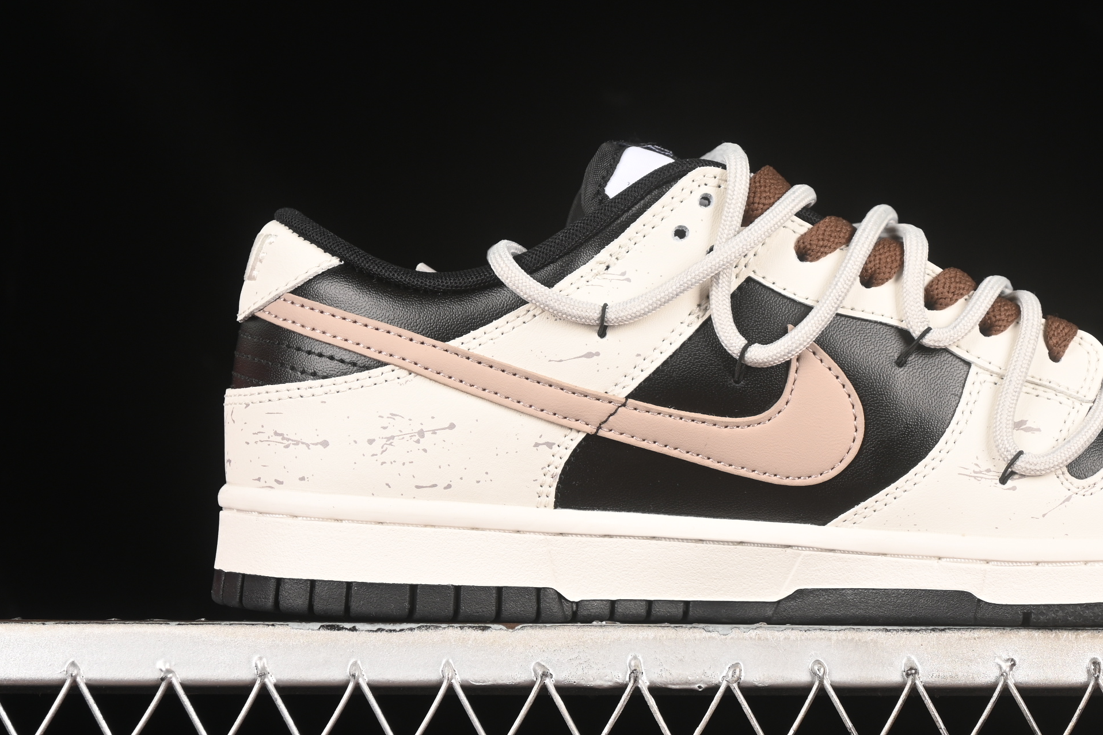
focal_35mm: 109
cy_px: 298
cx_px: 780
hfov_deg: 18.7
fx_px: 3339
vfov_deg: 12.6
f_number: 6.3
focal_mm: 50
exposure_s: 1/60
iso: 160
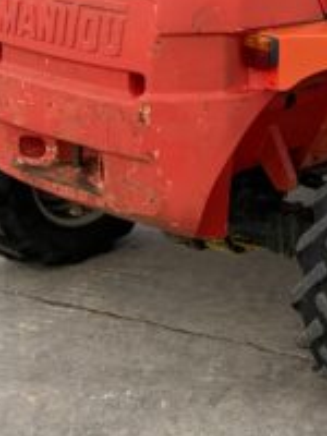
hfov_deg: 15.1
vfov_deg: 20.5
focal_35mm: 93
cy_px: 7
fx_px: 1171
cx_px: 436
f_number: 1.8
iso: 50
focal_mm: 3
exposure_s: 1/122
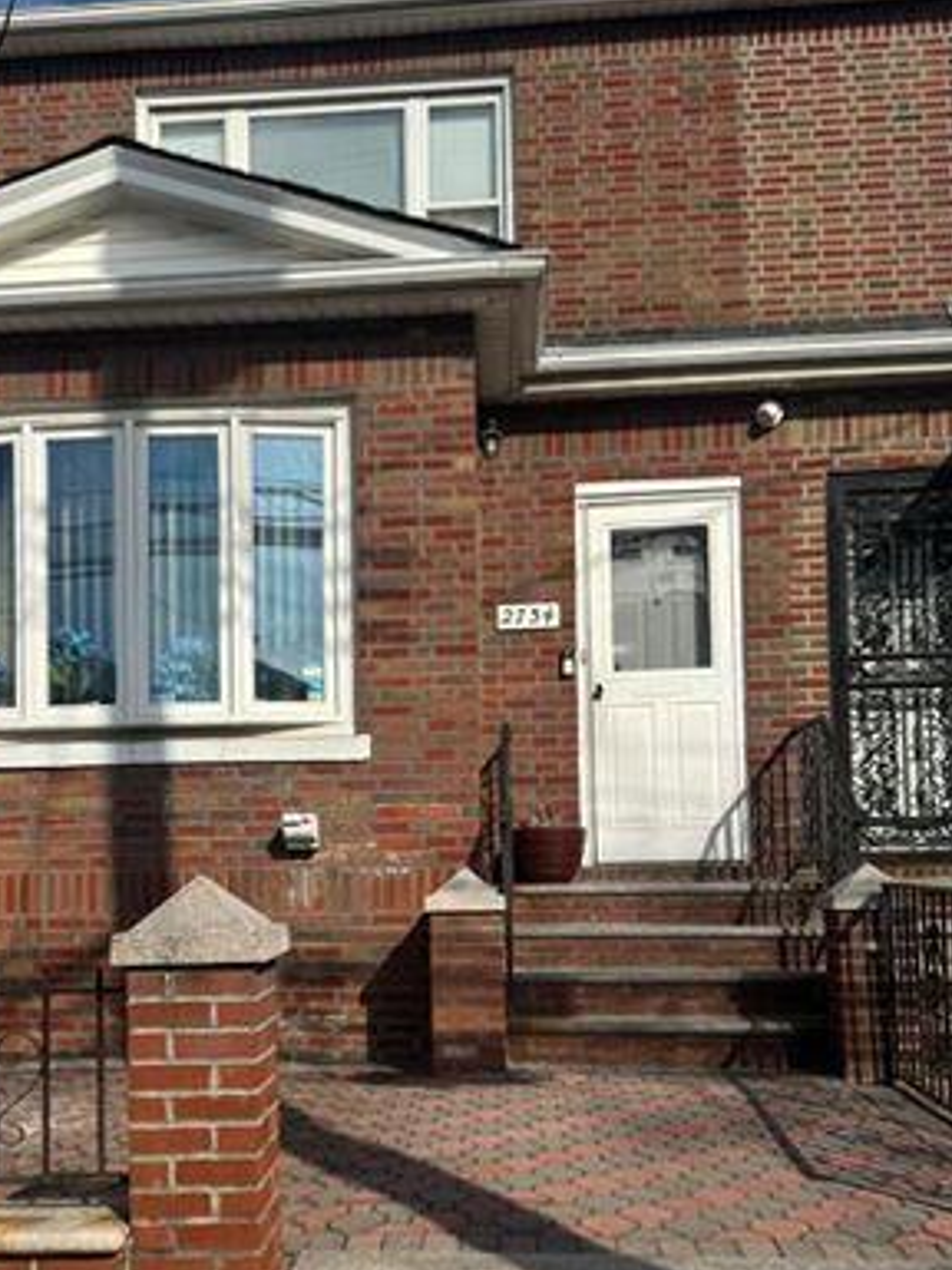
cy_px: 827
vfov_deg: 46.2
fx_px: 1467
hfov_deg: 35.8
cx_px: 377
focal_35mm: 40
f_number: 1.78
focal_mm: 6.76
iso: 80
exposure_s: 1/7092
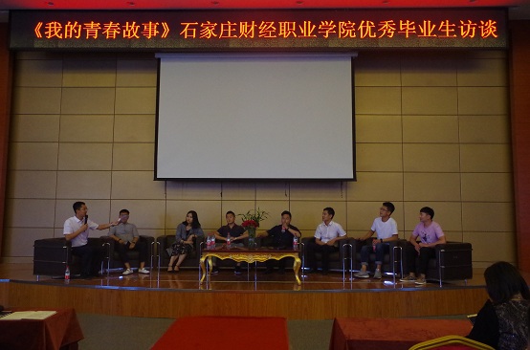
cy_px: 175
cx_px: 265
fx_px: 440
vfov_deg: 43.4
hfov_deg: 62.1
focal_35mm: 30
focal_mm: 20
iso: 3200
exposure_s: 1/50
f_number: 8
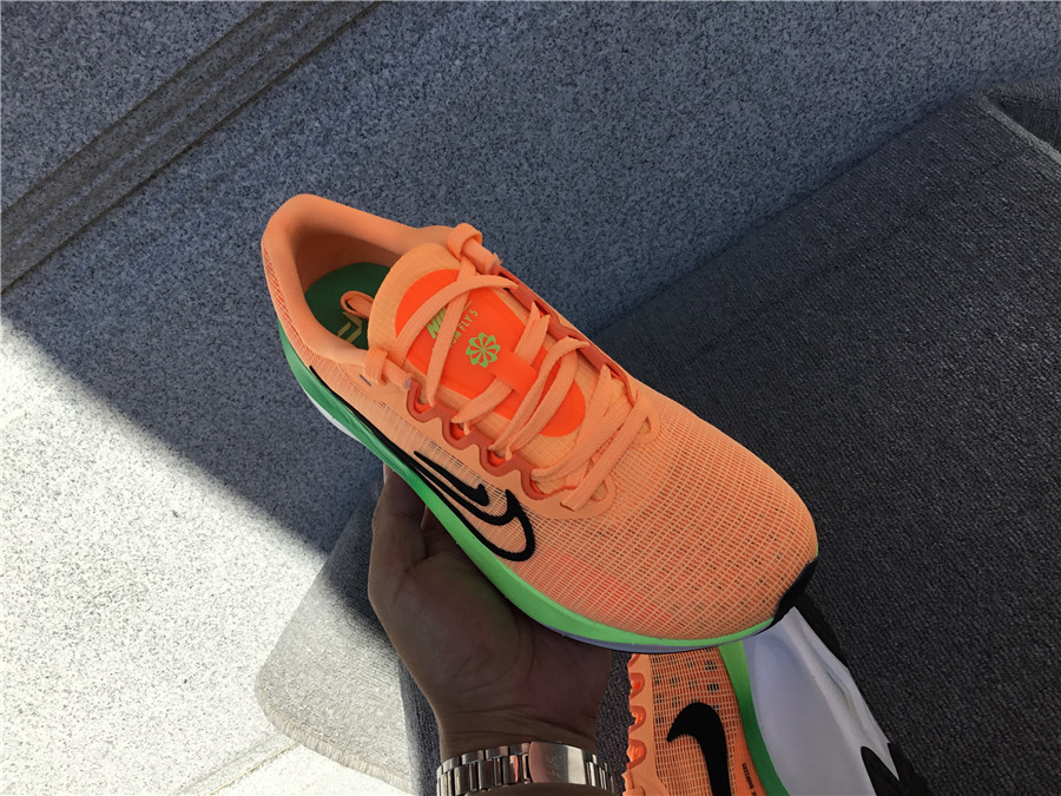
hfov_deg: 58.4
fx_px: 950
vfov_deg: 45.4
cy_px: 398
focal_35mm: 31
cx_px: 530
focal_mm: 3.3
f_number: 2.4
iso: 25
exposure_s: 1/1072
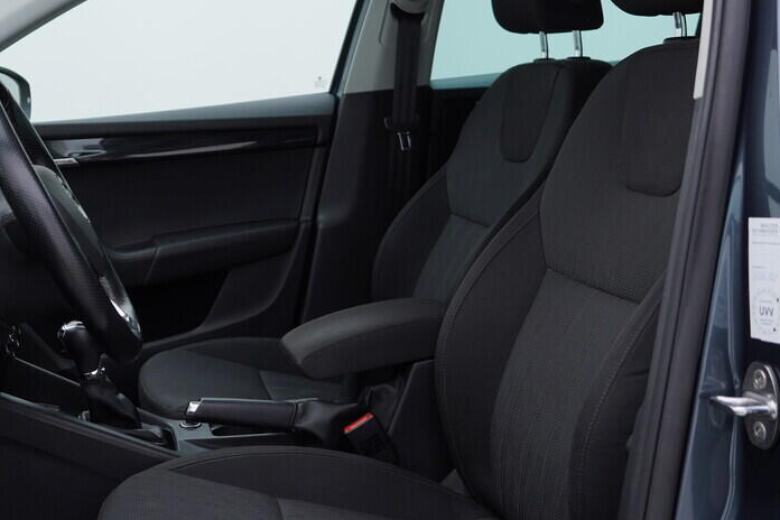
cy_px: 142
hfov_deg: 37.2
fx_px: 1148
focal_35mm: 53
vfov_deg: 25.3
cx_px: 268
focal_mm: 24
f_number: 3.5
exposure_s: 1/60
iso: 125
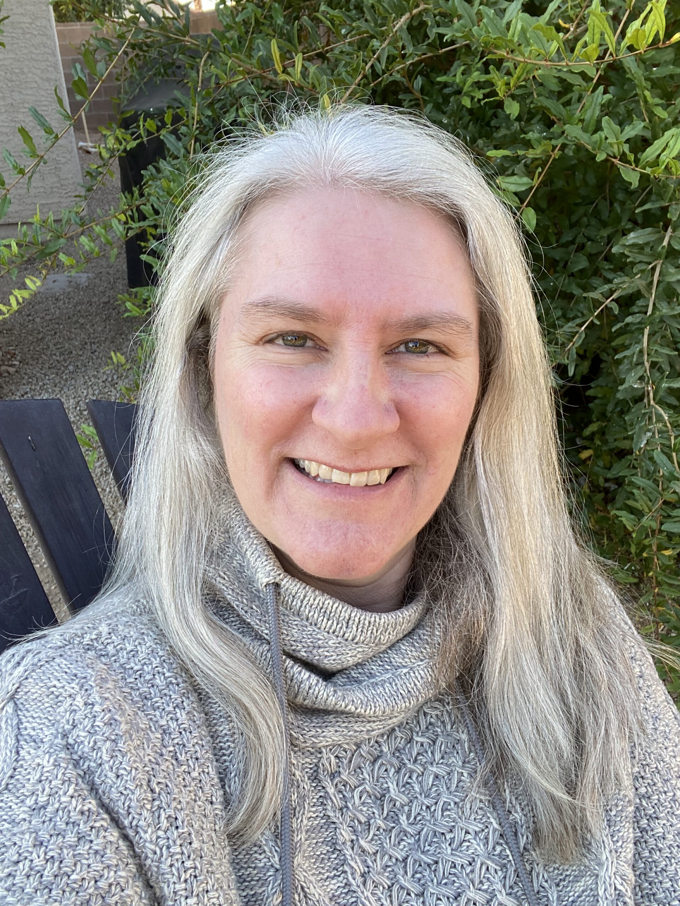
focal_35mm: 30
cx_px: 340
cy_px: 453
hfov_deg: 46.8
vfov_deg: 60.0
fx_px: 786
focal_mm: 2.71
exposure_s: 1/122
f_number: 2.2
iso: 25
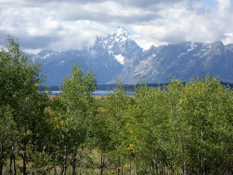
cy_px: 88
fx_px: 767
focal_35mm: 114
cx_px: 116
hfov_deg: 17.3
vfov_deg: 13.0
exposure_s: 1/250
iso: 50
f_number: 5.2
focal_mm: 18.6
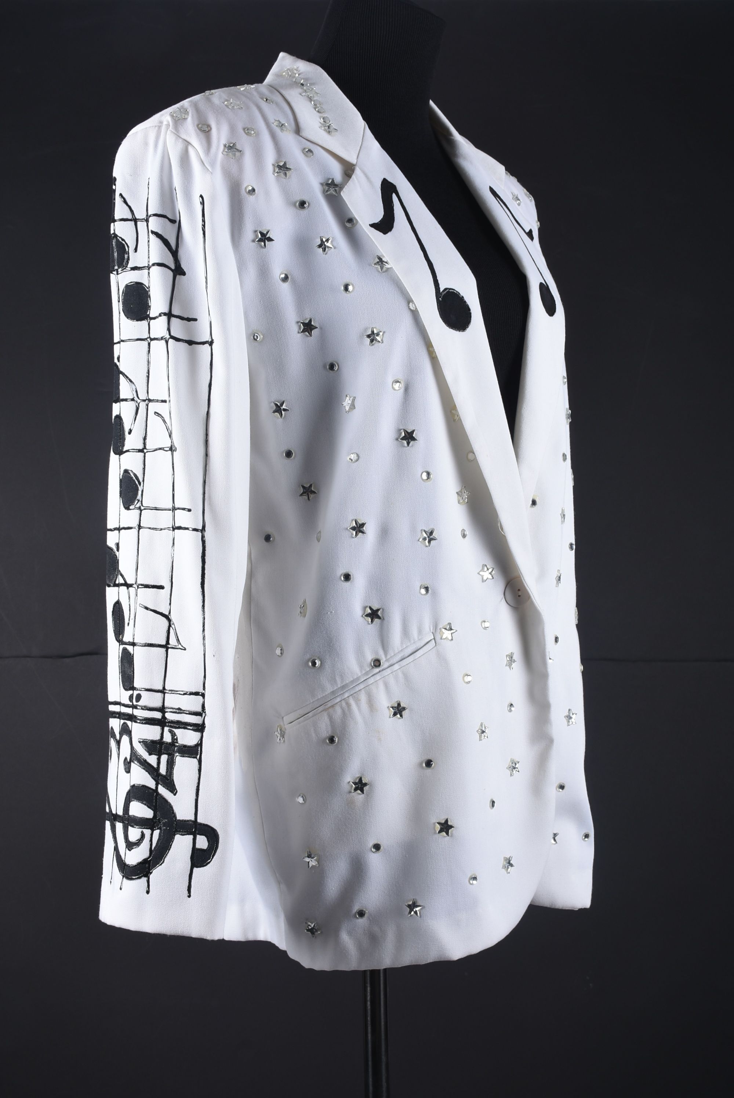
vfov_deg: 38.9
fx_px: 1557
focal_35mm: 51
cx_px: 367
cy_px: 549
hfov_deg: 26.5
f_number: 14
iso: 200
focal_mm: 34
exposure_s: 1/200
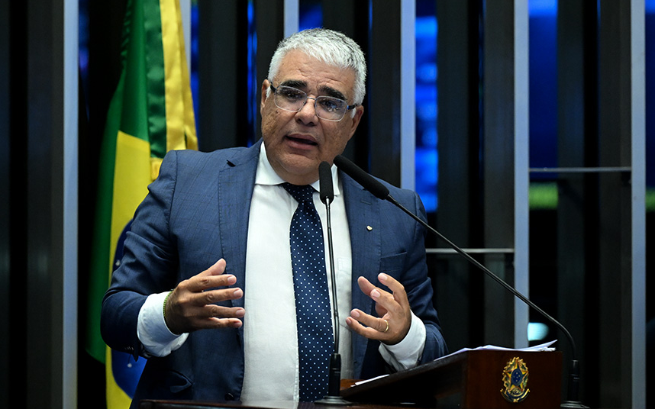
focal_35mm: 204
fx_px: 3641
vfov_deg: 6.4
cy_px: 213
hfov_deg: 10.3
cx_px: 328
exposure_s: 1/160
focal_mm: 200
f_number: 4
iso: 5000
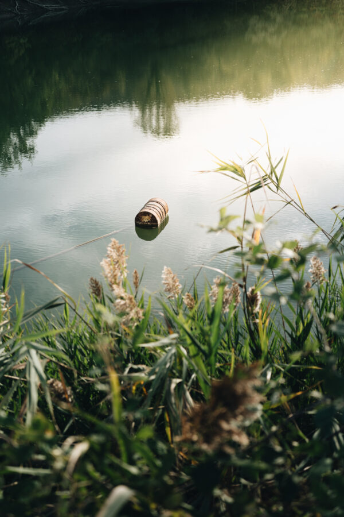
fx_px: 616
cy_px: 258
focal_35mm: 43
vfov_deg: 45.4
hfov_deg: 31.2
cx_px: 172
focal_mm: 43
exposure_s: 1/400
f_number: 4.5
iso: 100
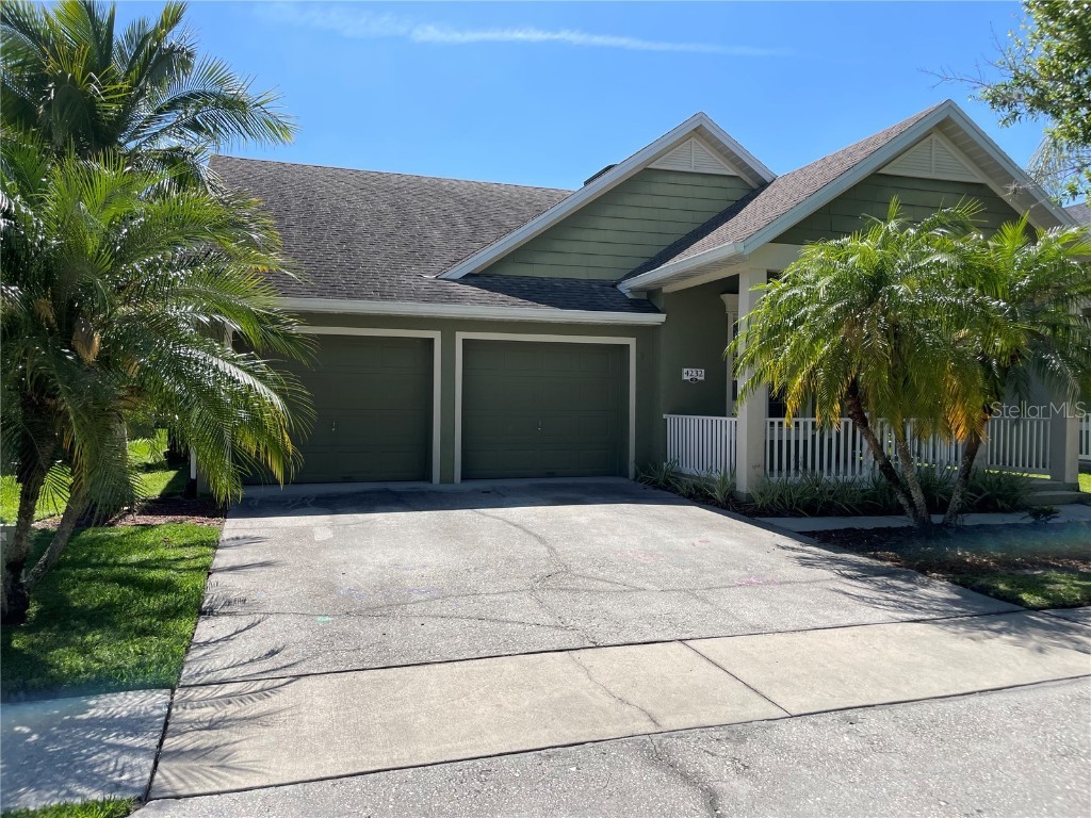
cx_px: 546
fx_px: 819
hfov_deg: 67.3
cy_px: 409
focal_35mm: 26
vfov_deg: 53.1
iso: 32
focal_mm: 4.2
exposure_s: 1/3610
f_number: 1.6
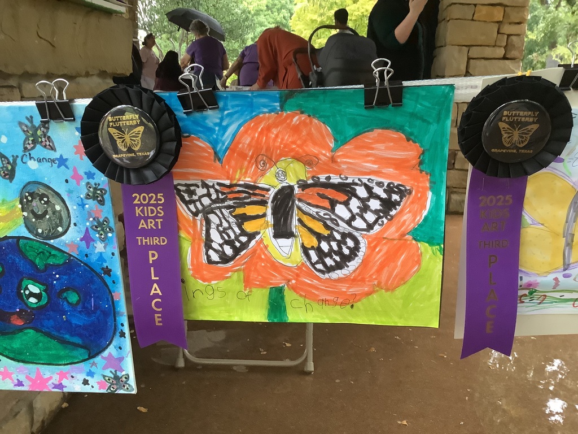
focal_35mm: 31
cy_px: 217
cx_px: 289
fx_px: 518
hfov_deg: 58.4
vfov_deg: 45.4
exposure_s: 1/60
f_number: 2.4
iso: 320
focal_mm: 3.3
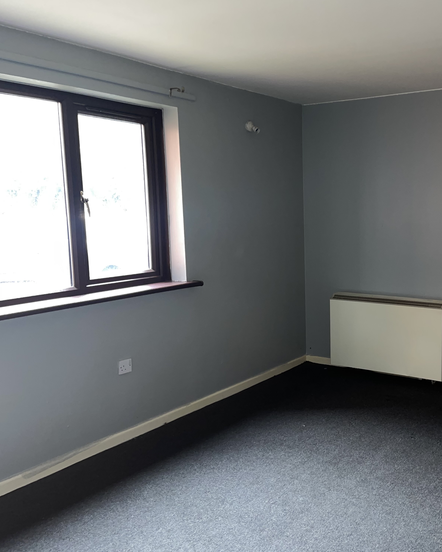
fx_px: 540
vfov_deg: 54.2
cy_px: 278
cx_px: 366
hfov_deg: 42.2
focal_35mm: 33
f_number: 1.6
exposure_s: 1/4
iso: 125
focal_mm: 5.1
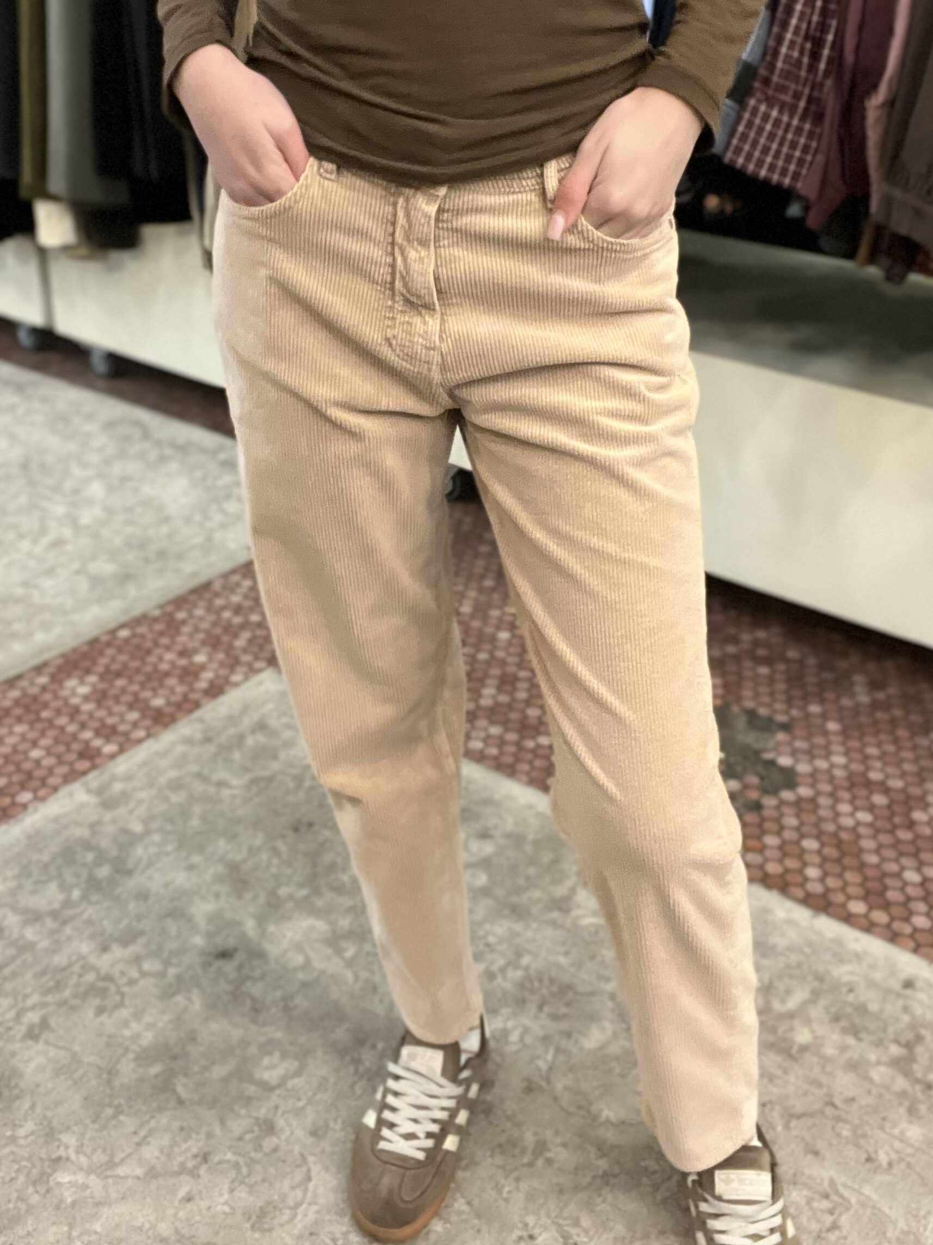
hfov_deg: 46.8
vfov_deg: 60.0
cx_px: 466
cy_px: 622
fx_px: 1078
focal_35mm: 30
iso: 250
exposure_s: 1/50
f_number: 2.2
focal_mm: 2.71
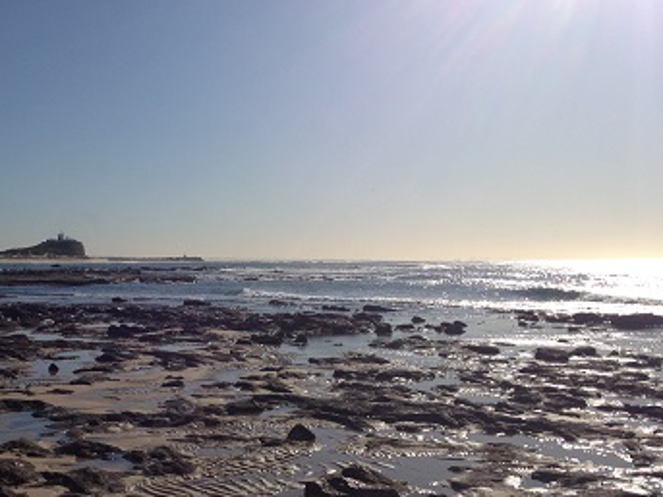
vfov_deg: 28.5
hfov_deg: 36.9
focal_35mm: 51
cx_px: 193
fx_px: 976
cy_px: 278
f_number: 2.4
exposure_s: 1/5525
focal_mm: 4.28
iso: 50
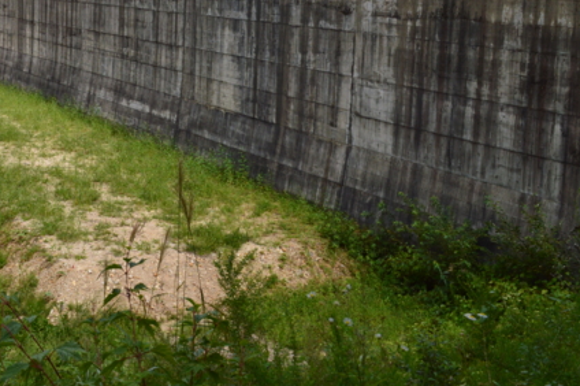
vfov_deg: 25.6
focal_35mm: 51
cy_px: 34
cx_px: 157
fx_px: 821
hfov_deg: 38.1
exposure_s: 1/250
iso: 400
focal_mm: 18
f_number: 10
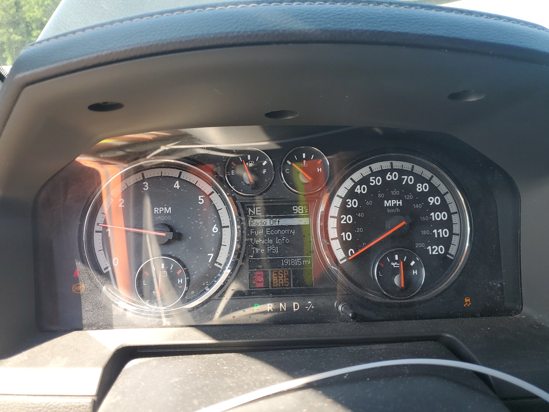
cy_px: 206
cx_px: 274
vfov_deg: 53.1
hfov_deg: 67.3
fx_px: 412
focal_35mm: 26
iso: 50
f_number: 1.5
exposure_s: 1/250
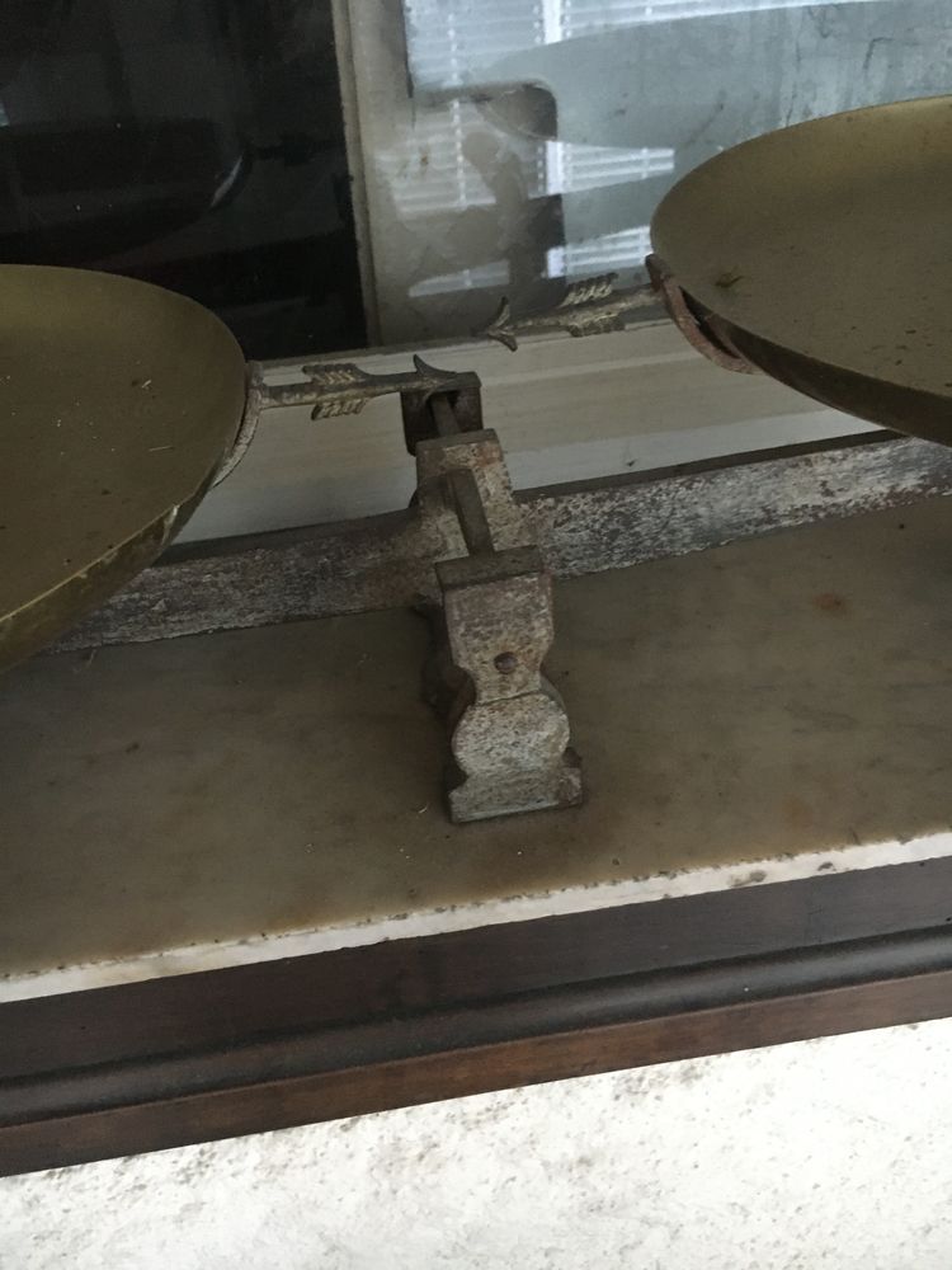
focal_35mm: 29
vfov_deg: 61.7
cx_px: 476
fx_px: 1063
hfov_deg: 48.2
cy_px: 635
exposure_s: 1/17
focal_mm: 4.15
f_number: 2.2
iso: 400
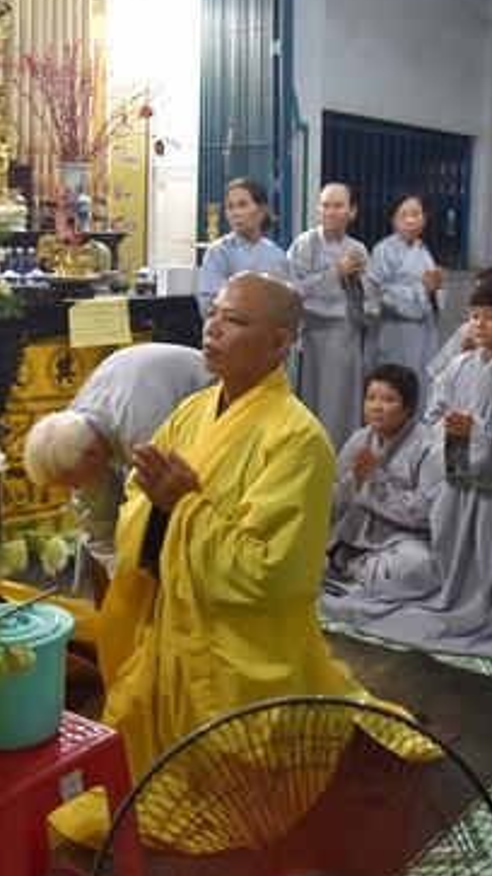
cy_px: 369
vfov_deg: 45.3
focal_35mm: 45
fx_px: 1044
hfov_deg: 26.2
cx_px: 357
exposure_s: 1/80
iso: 1600
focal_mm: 24
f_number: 4.5
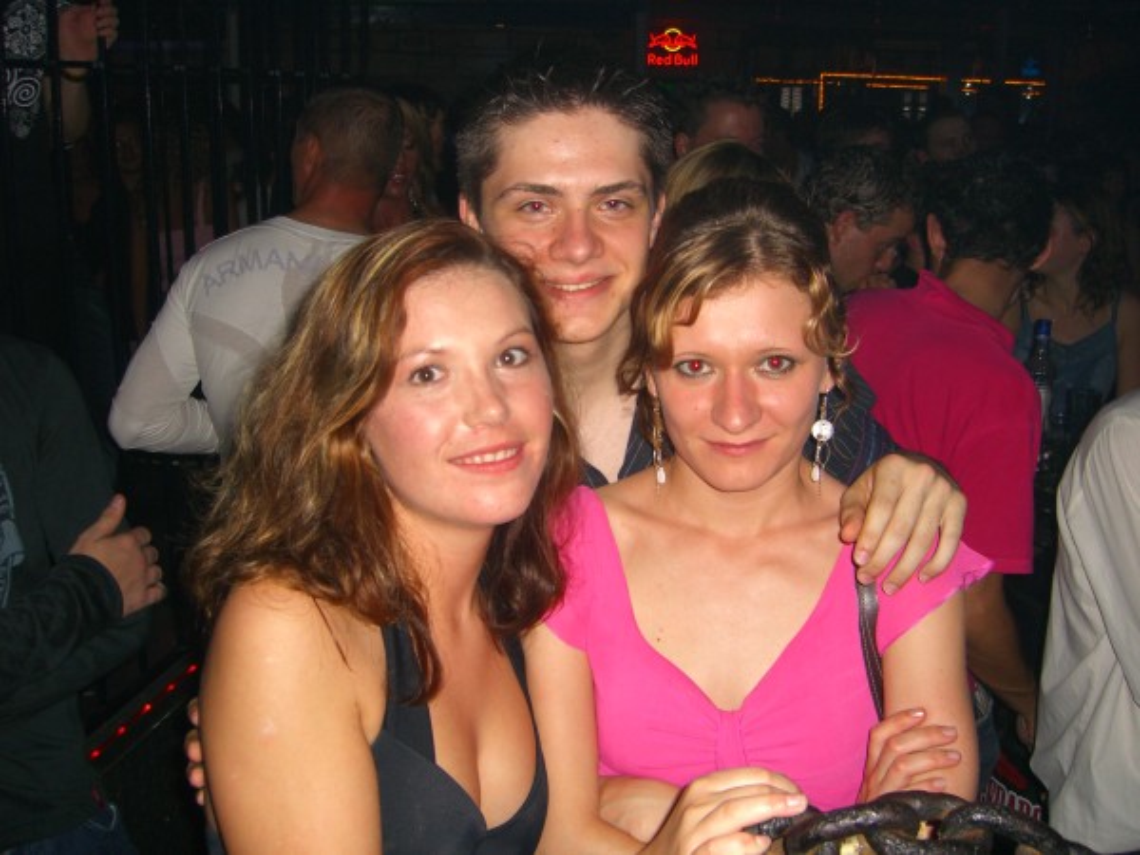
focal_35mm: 38
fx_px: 1251
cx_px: 570
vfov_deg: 37.7
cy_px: 428
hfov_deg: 49.0
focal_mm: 7.9
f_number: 2.8
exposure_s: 1/60
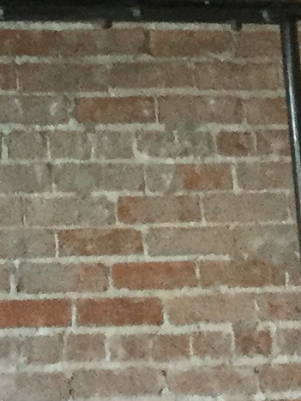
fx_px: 2504
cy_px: -529
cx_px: -39
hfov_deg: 6.8
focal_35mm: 216
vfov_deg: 8.5
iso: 125
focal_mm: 3.3
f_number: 2.4
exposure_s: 1/30
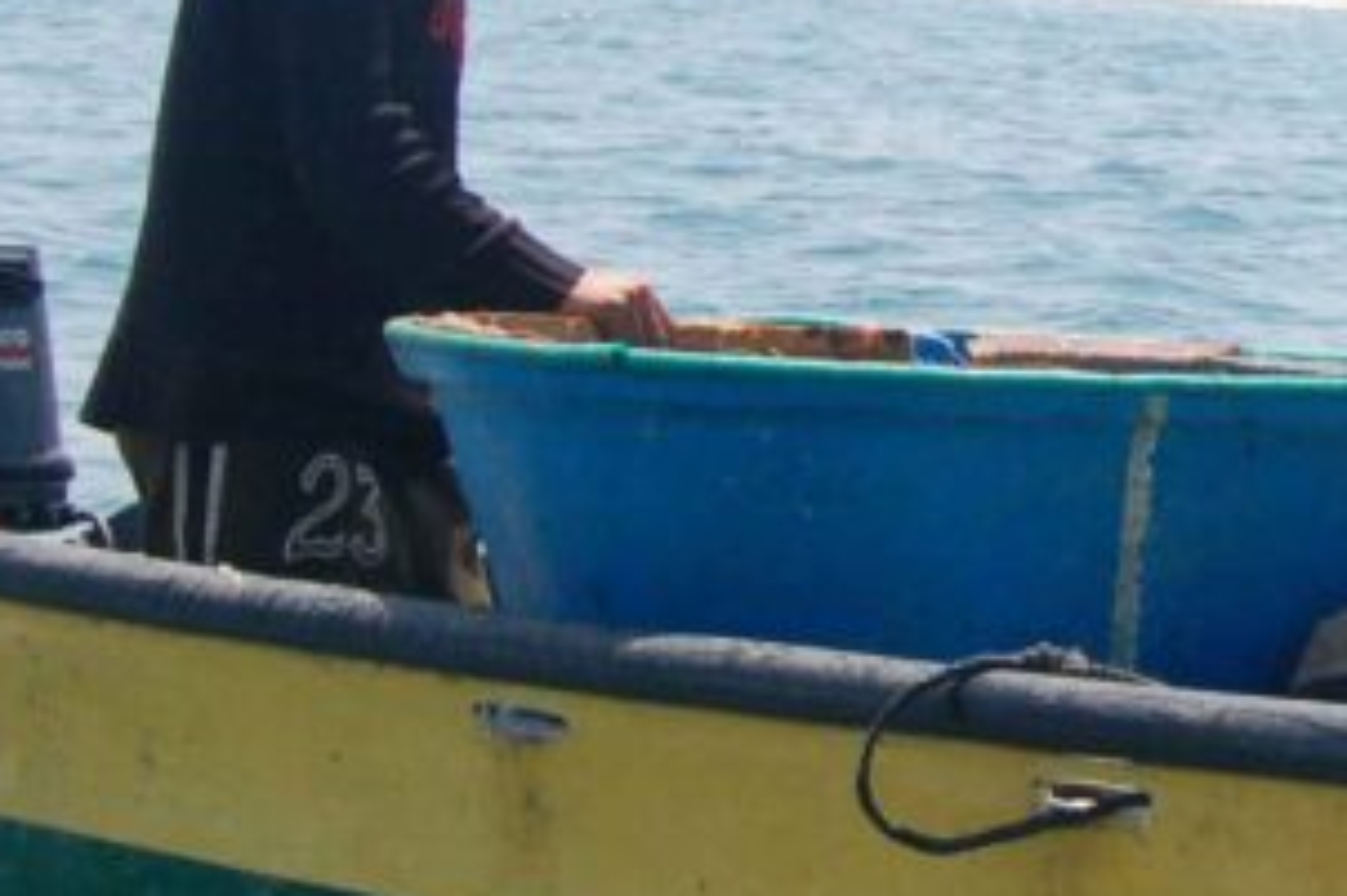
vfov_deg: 8.6
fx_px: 5897
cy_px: -109
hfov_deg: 12.6
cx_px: 1811
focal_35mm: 158
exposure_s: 1/1000
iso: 800
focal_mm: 31
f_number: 10
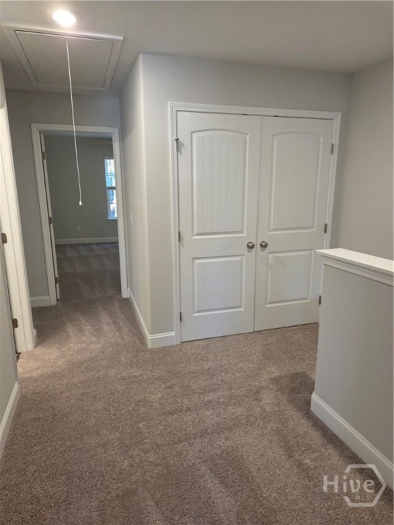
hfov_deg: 58.9
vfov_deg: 73.9
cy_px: 262
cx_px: 197
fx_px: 349
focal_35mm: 23
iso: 250
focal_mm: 6.25
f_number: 1.7
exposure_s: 1/120
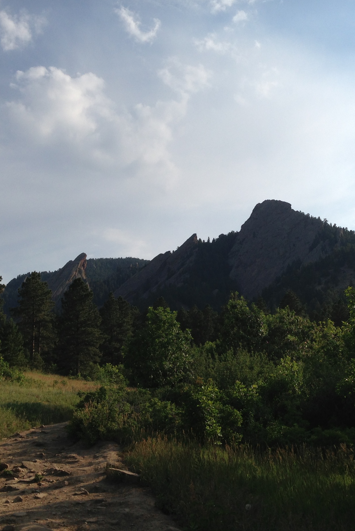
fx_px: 680
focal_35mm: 46
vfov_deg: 42.7
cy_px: 265
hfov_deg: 29.1
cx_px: 228
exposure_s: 1/2169
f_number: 2.4
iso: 50
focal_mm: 4.13
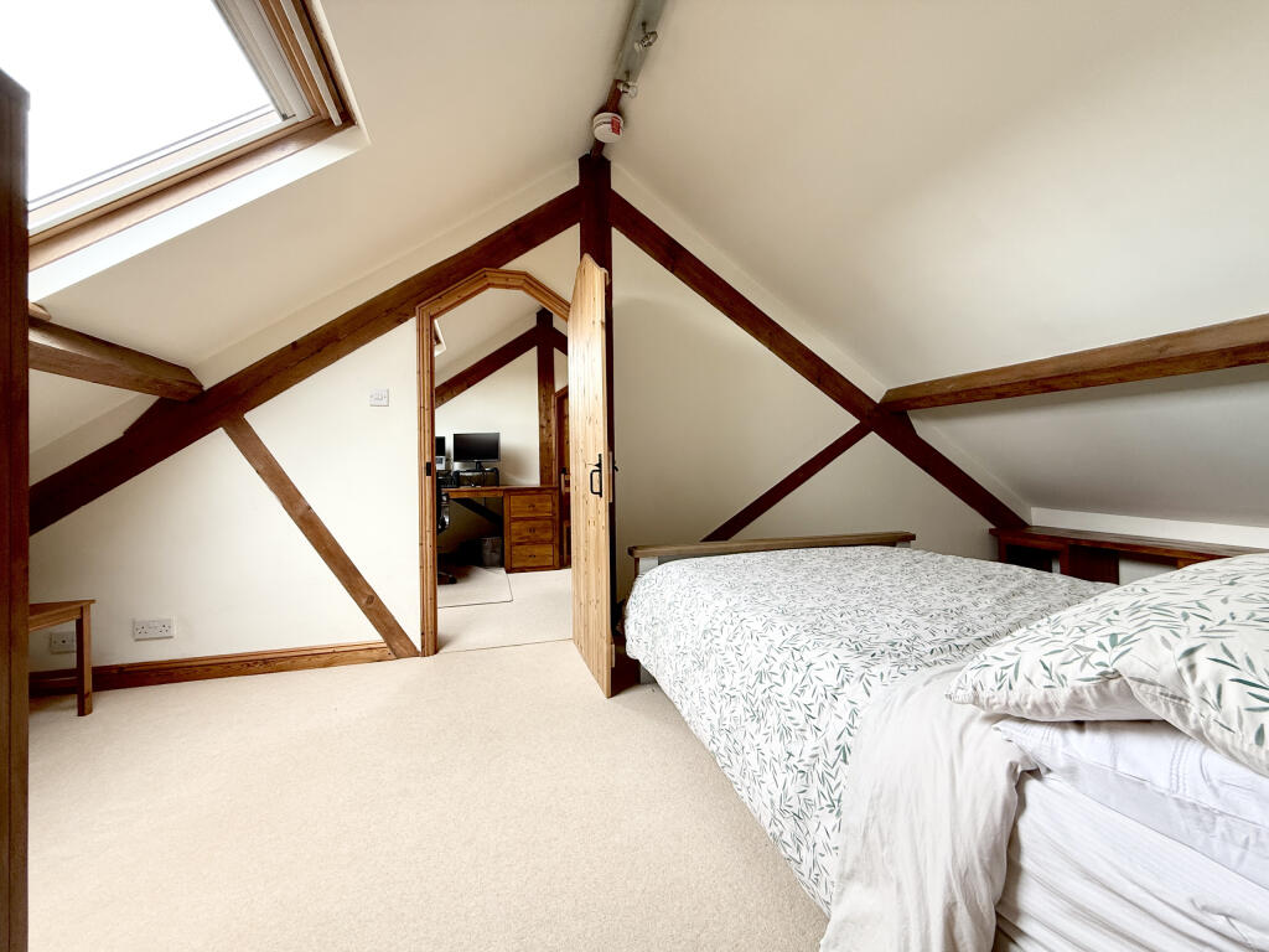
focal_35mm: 14
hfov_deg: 102.1
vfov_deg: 85.7
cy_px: 476
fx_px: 513
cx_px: 634
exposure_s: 1/99
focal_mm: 2.22
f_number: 2.2
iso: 125
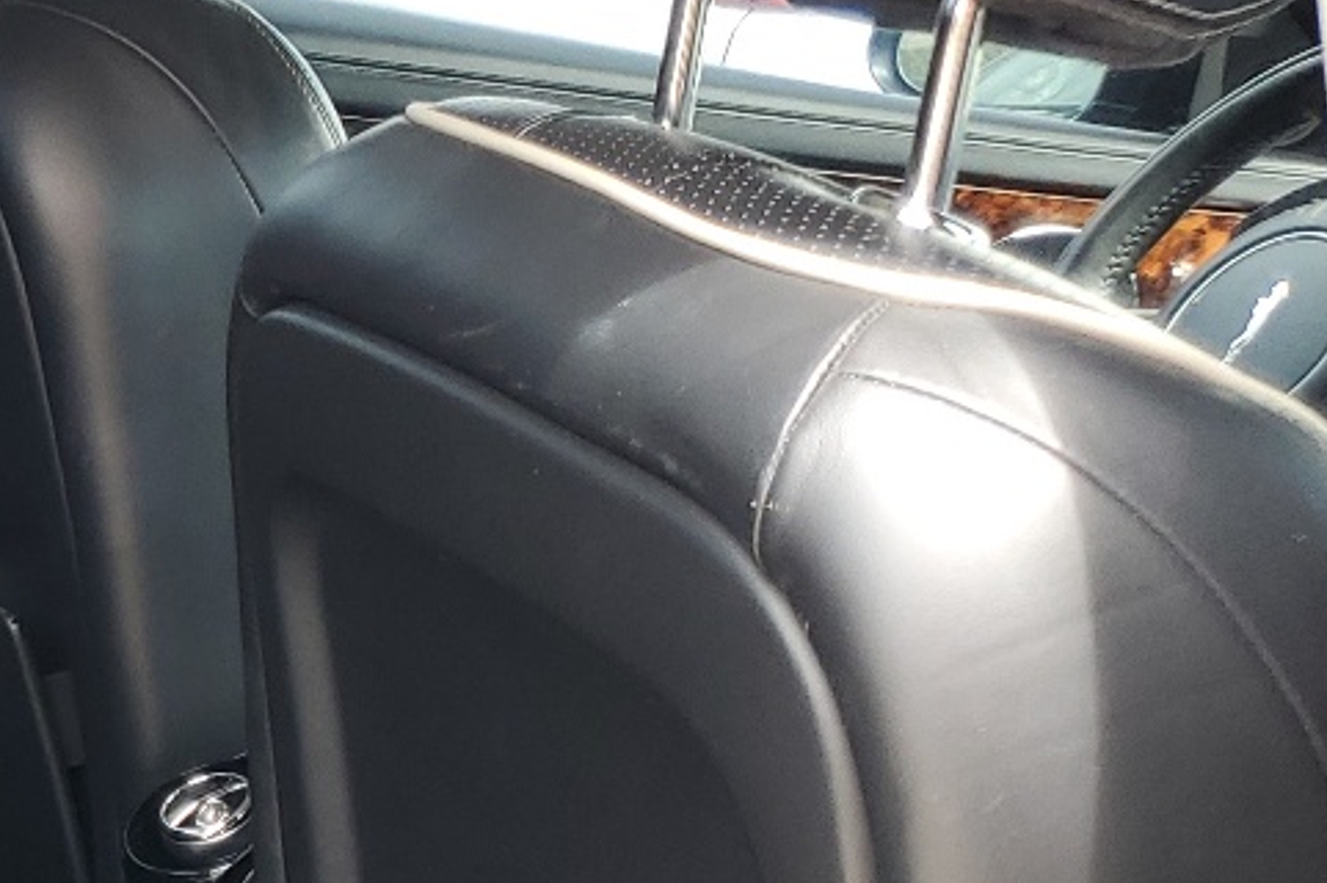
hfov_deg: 18.9
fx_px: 3315
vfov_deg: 15.1
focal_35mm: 90
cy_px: 646
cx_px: -864
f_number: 1.5
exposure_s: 1/185
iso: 50
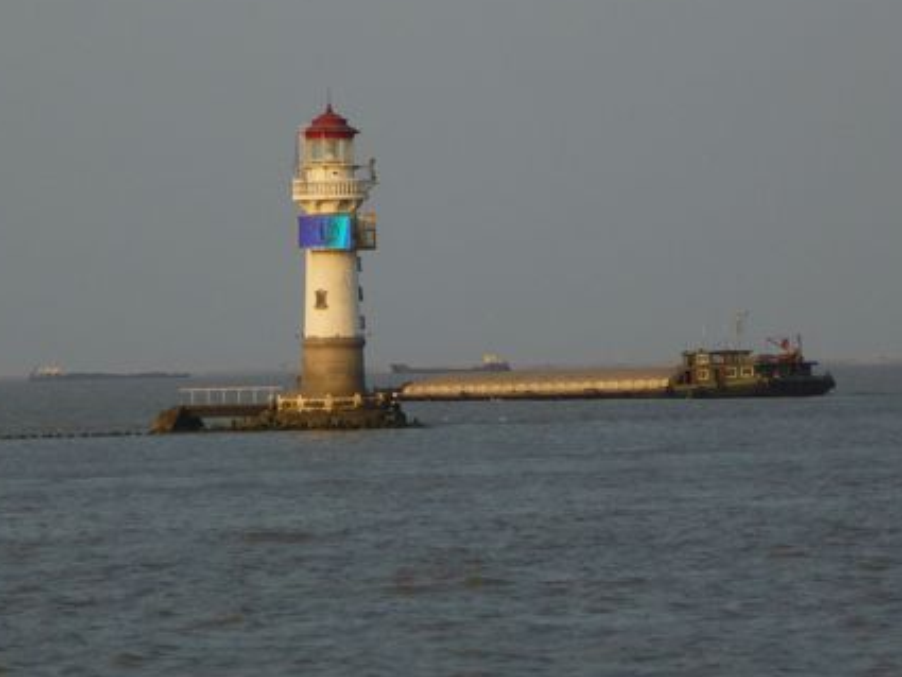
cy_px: 172
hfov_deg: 7.7
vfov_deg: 5.8
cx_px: 448
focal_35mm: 256
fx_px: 6673
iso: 80
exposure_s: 1/320
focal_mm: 22
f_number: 5.9
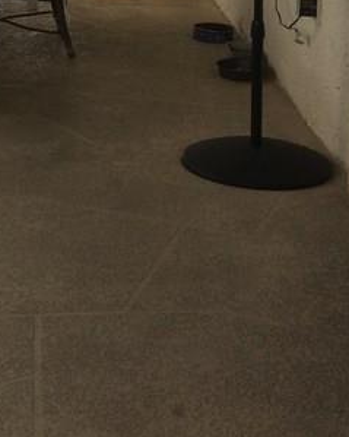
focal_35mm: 97
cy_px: -61
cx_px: -80
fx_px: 1253
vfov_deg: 18.9
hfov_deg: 15.2
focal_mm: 4.15
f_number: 2.2
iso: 32
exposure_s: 1/805
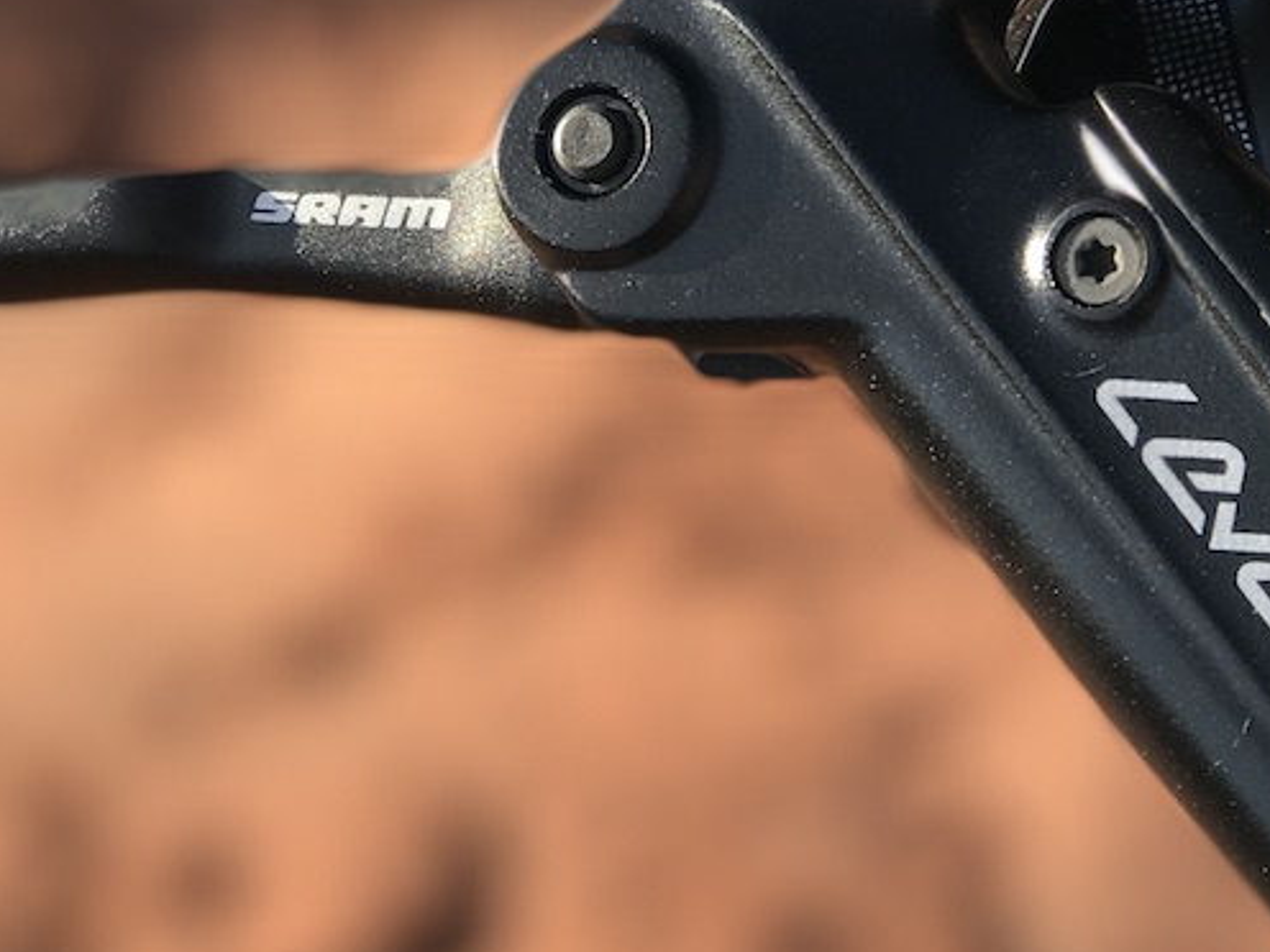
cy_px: 107
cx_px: 643
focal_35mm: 147
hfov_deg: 13.4
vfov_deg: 10.0
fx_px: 5393
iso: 25
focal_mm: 6.6
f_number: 2.8
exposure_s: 1/249
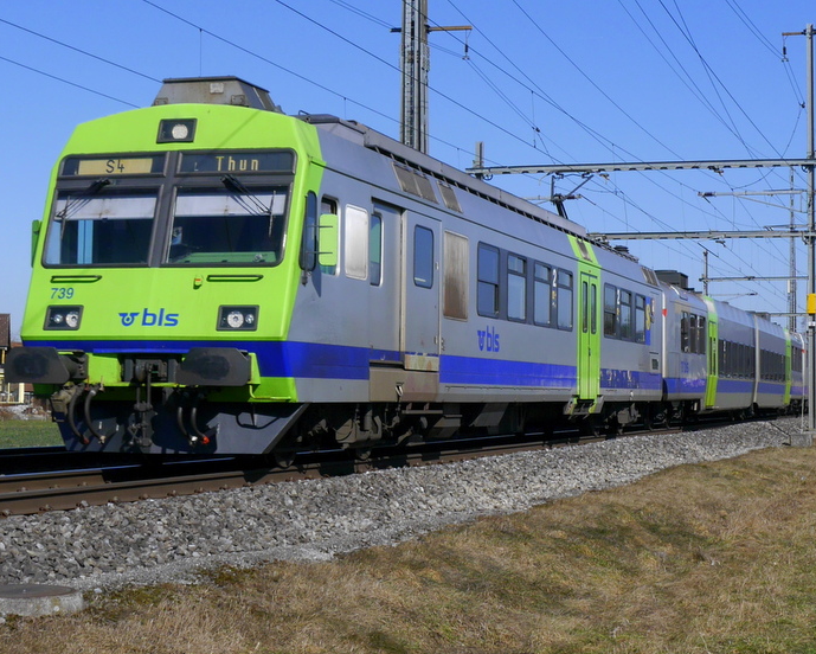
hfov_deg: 35.3
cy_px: 166
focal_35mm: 53
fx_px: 1281
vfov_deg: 28.2
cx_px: 373
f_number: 10
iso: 160
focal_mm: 17
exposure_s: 1/400
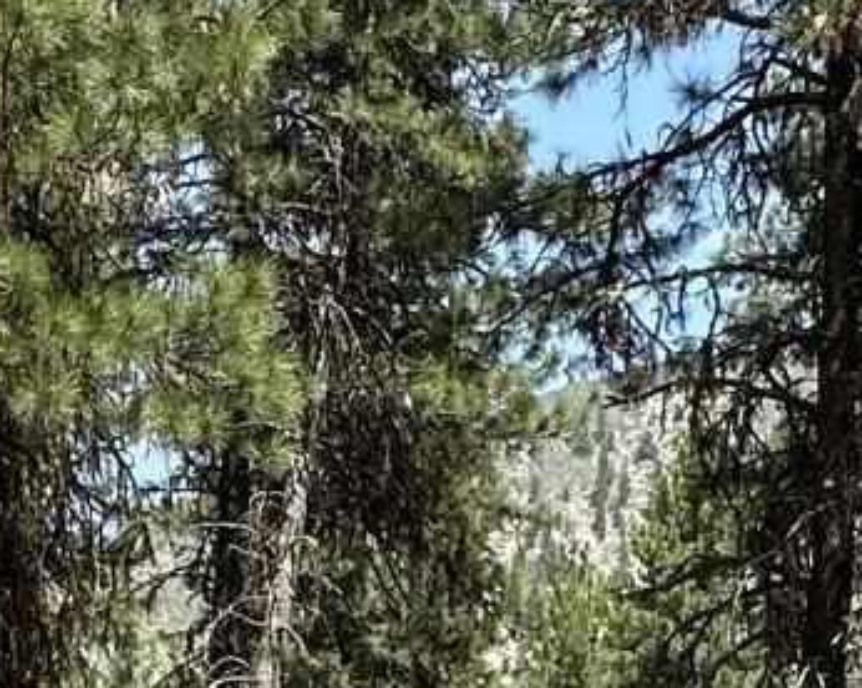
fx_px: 2064
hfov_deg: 23.5
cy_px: 1149
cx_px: 329
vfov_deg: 16.5
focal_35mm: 81
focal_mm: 2.22
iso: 40
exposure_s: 1/895
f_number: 2.2
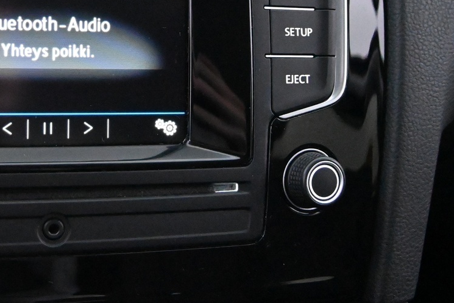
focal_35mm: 163
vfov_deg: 8.4
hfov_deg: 12.5
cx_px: 44
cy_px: 38
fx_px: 2056
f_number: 6.3
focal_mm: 50
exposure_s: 1/80
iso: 11400
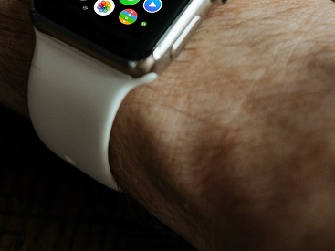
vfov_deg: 13.2
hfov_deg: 17.7
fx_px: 1074
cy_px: 11
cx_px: 118
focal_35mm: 111
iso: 400
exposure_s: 1/60
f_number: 2.8
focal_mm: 35
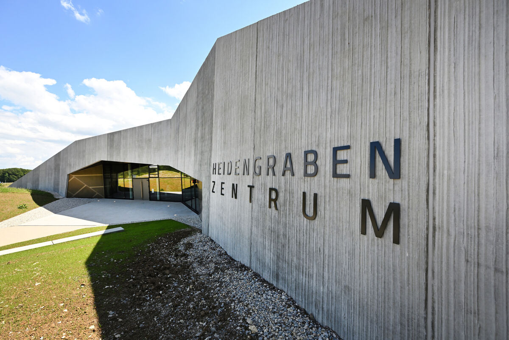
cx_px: 254
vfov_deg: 81.2
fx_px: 198
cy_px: 170
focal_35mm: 14
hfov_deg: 104.3
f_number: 6.3
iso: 500
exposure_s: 1/1250
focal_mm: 14
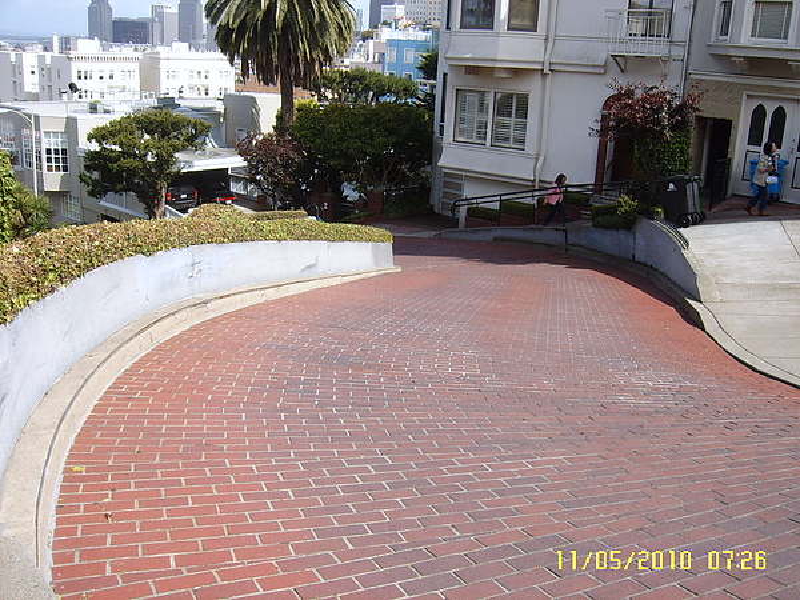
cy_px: 300
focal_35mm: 35
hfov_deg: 52.6
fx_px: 809
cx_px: 400
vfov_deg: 40.7
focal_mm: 5.8
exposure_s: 1/350
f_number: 5.8
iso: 50
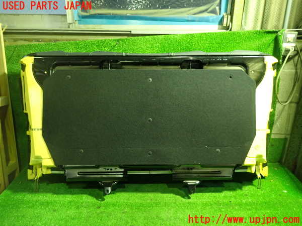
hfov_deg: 69.4
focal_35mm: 25
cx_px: 151
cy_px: 113
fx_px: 218
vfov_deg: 54.9
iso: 640
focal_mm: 4.5
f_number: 2
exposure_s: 1/30
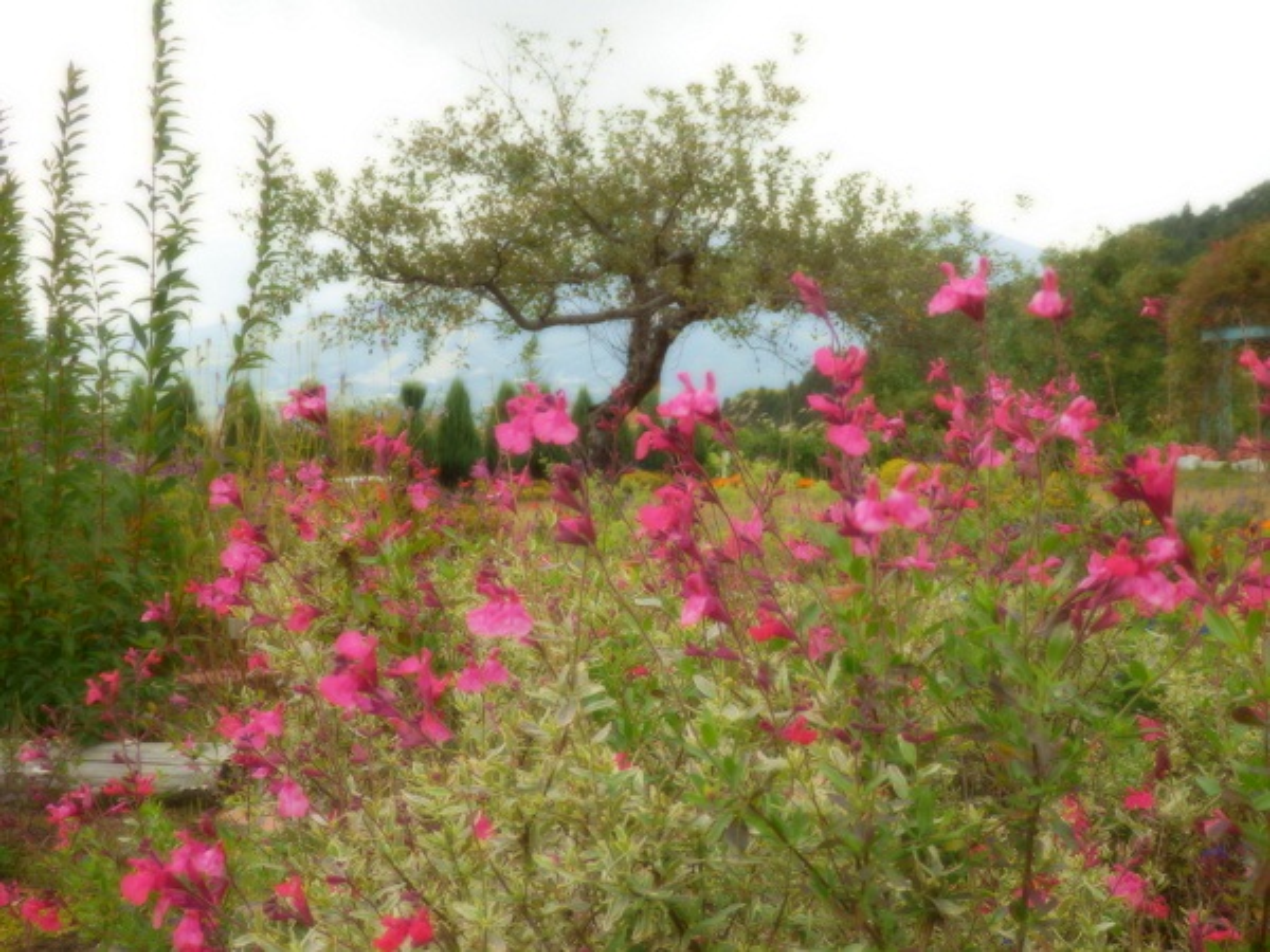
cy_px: 476
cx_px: 635
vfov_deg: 29.7
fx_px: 1798
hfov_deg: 38.9
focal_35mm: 49
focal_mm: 8.9
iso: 80
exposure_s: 1/160
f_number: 4
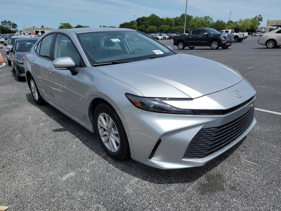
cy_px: 106
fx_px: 195
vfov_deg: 56.8
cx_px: 140
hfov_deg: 71.6
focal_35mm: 24
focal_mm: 6.7
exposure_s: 1/1533
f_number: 1.8
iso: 50
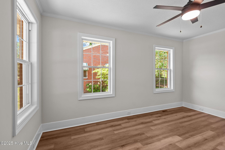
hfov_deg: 96.8
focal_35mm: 16
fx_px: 100
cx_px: 112
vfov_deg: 73.7
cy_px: 75
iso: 400
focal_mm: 16
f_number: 4
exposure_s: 1/40
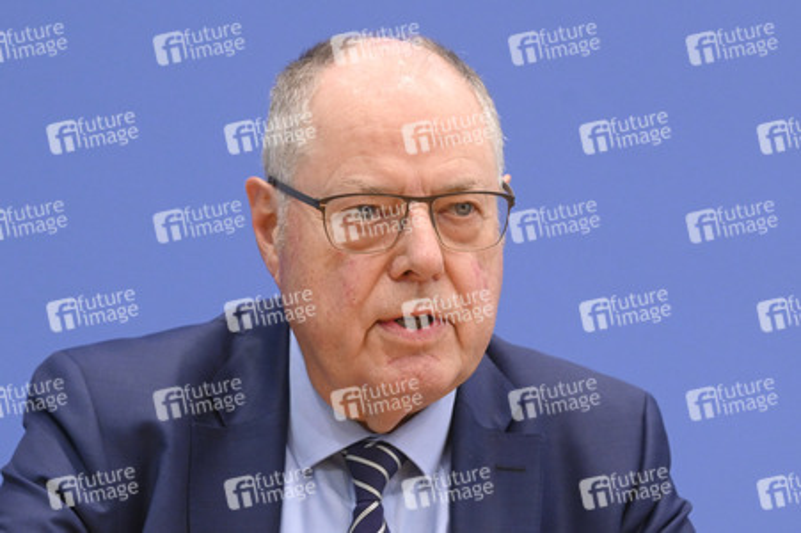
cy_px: 266
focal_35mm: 82
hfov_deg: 24.8
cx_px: 400
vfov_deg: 16.6
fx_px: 1823
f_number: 5.6
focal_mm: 82
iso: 5000
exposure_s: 1/500
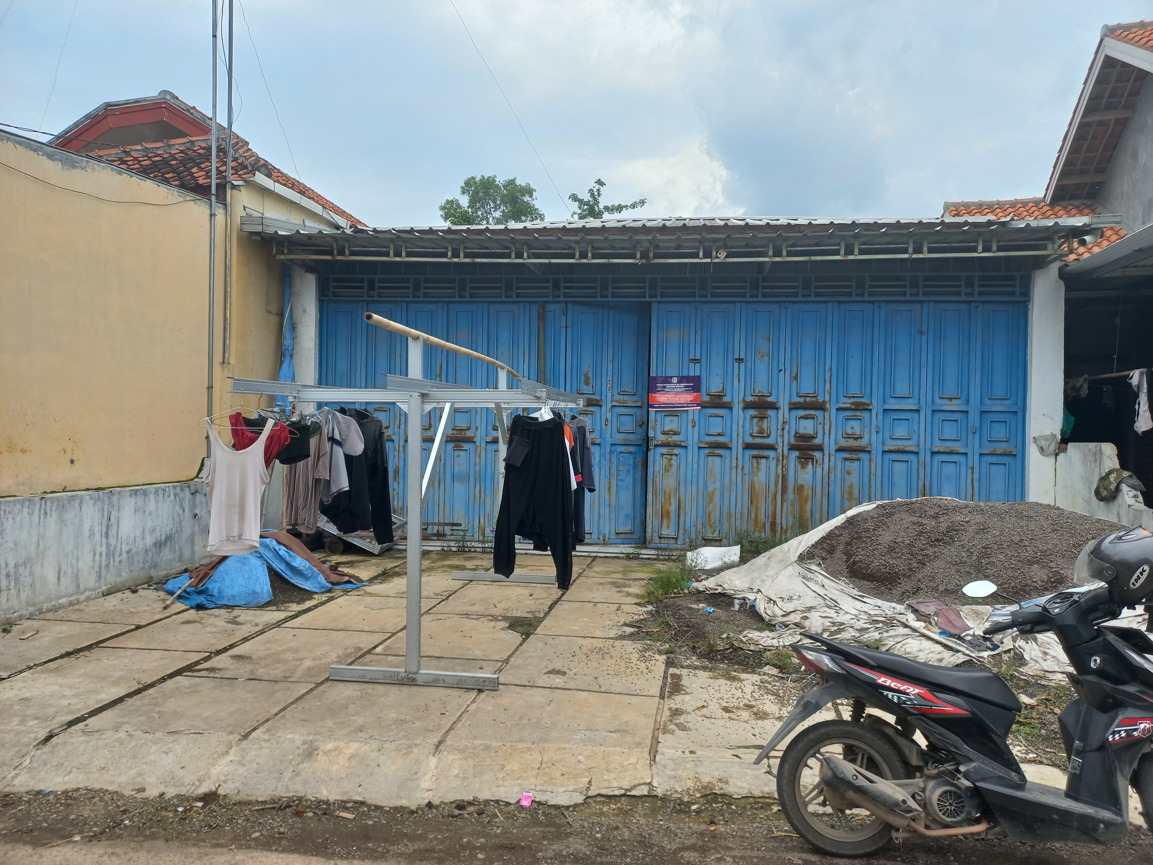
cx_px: 576
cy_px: 432
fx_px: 833
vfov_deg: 54.9
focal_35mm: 25
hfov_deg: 69.4
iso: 25
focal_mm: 4.6
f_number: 1.8
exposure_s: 1/479
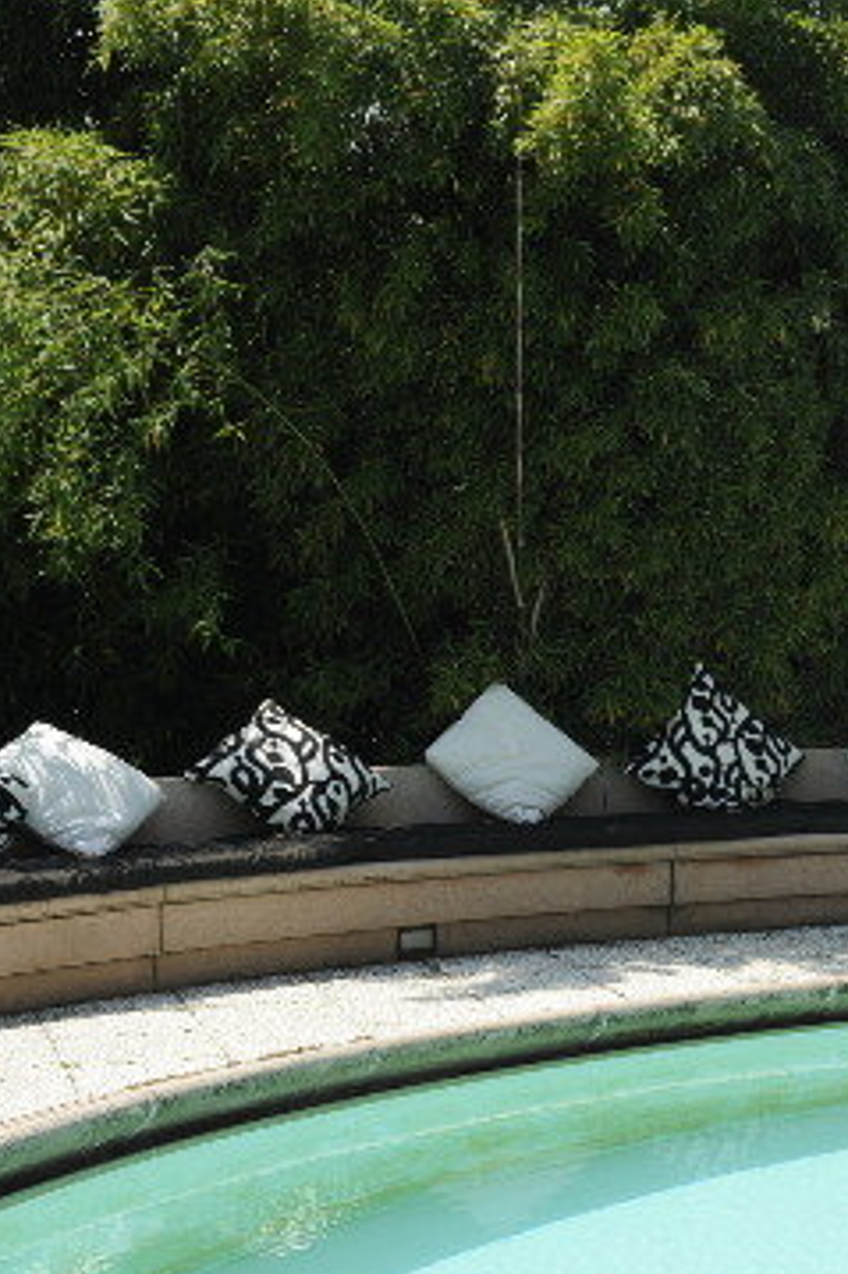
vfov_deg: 26.0
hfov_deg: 16.6
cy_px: 570
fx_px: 2758
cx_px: 1068
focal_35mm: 78
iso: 200
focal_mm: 35
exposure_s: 1/250
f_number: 16
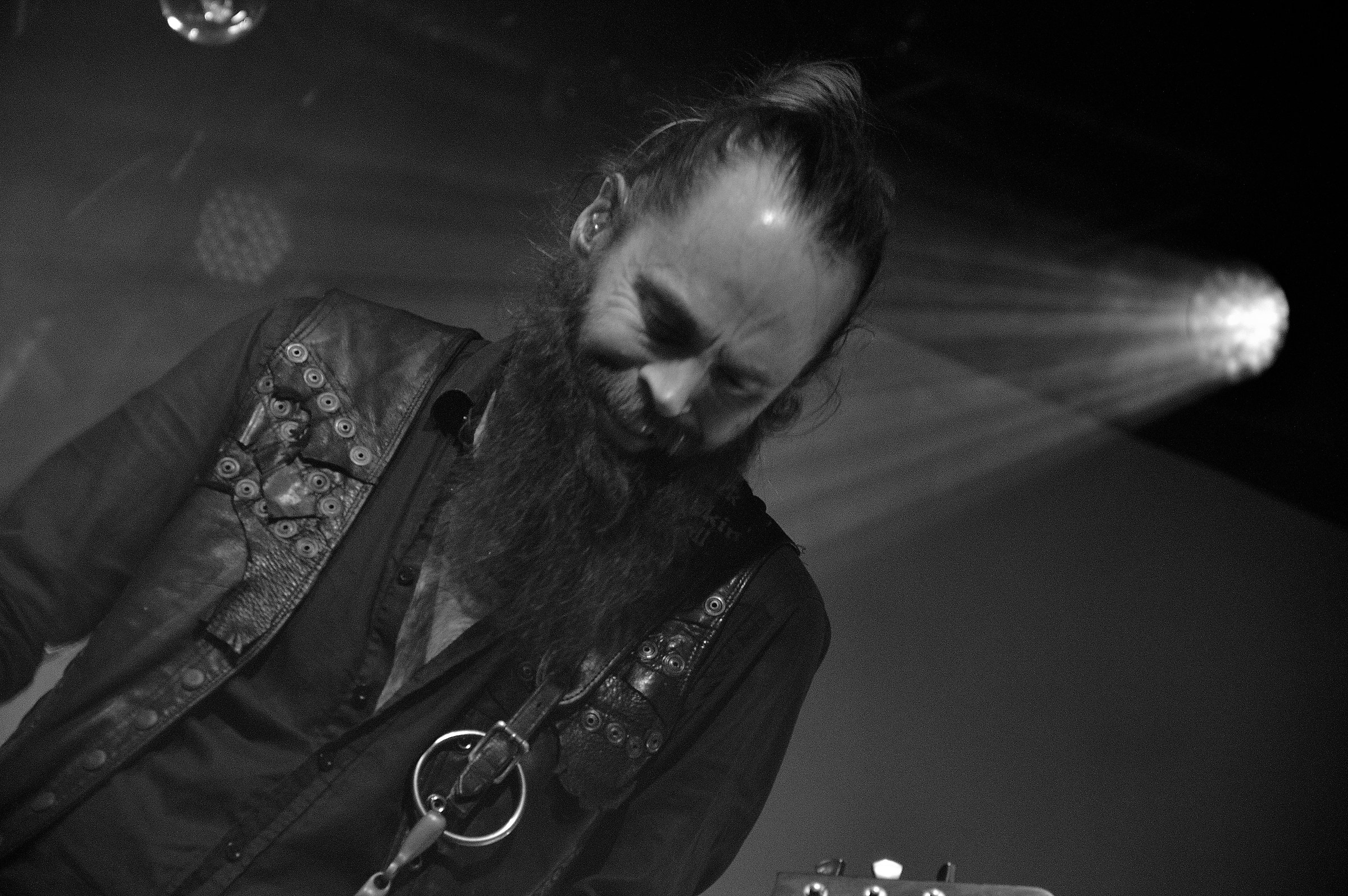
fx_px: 5893
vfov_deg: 8.7
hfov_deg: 13.1
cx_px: 674
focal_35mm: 158
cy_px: 448
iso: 800
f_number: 5.6
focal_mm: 105
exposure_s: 1/50
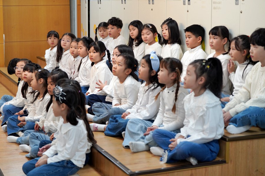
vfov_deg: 19.5
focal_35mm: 70
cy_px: 88
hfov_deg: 28.8
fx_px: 515
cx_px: 132
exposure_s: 1/160
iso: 1000
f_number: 4
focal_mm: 70
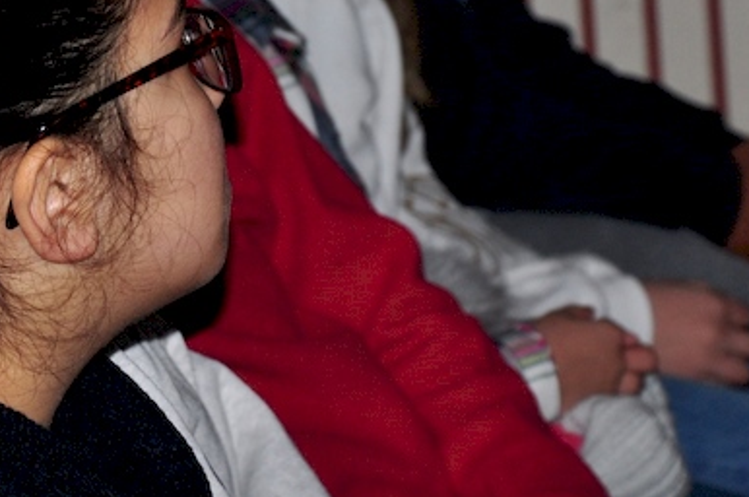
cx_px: 134
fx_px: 7436
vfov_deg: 3.8
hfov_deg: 5.8
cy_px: -151
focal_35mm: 358
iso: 320
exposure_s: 1/160
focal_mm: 90
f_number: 8
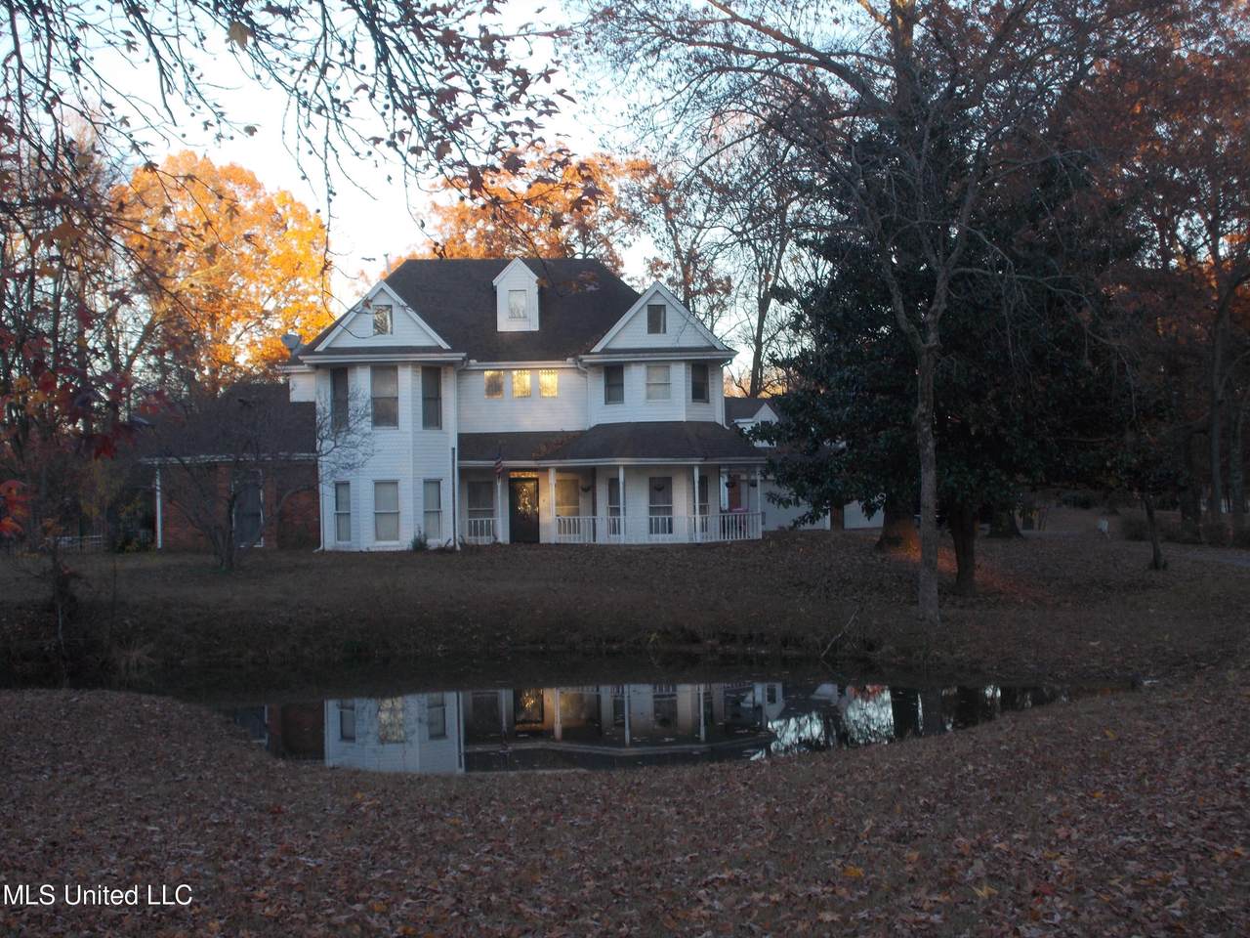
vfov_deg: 29.1
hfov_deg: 38.2
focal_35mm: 50
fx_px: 1806
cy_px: 469
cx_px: 625
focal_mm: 9
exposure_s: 1/60
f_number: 4.5
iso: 80
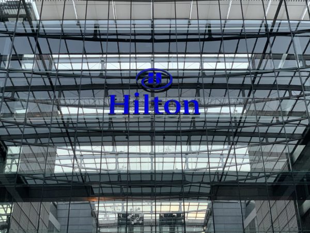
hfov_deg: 36.8
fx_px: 466
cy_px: 116
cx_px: 155
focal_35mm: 52
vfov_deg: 28.0
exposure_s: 1/60
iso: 250
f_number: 2.4
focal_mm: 6
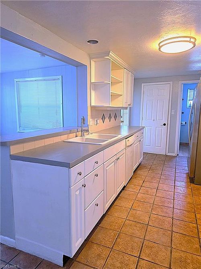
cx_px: 100
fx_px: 178
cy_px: 134
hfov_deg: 58.9
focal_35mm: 23
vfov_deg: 73.9
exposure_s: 1/120
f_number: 1.7
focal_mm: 6.3
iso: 400
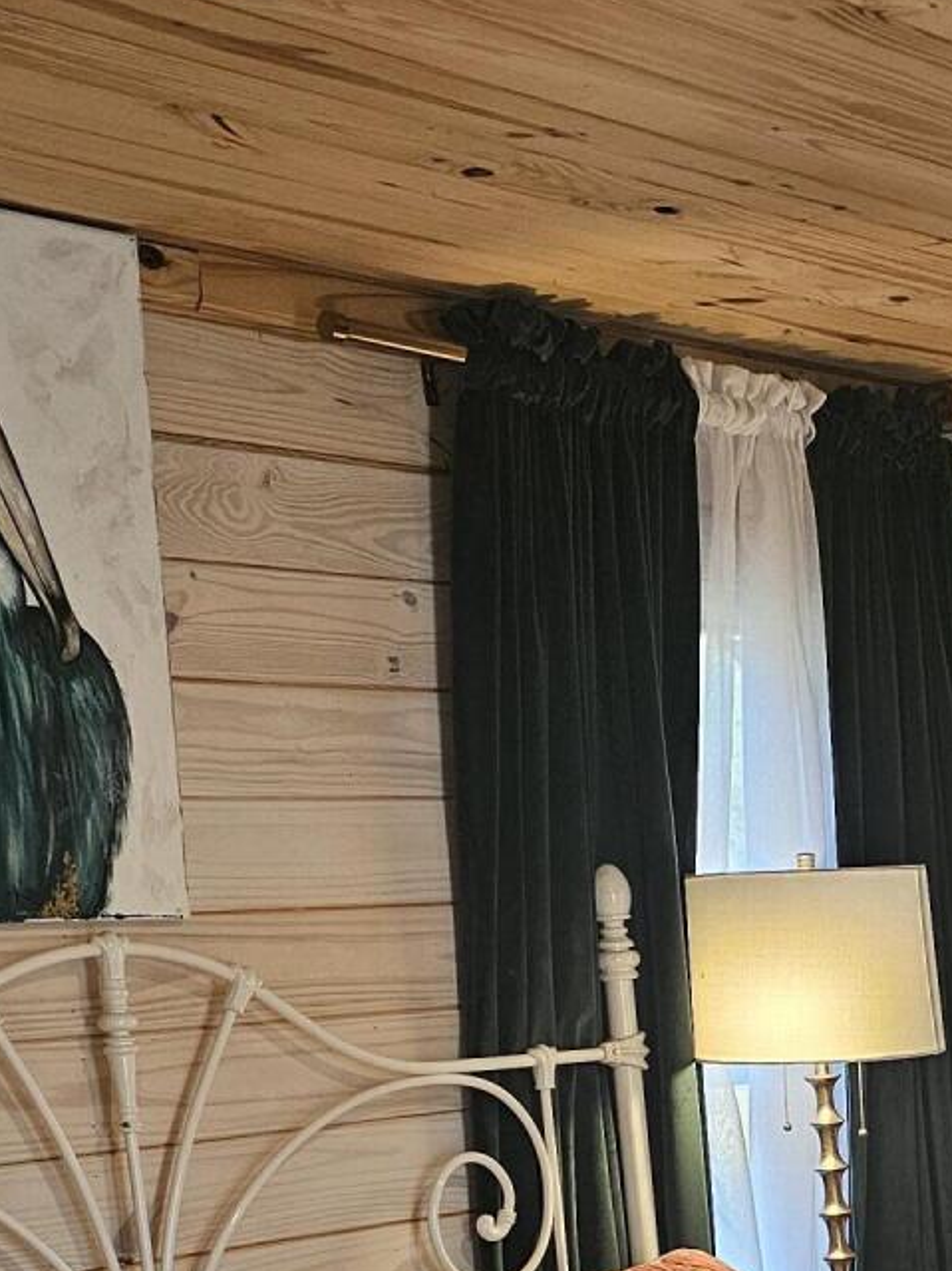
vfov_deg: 25.3
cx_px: 1069
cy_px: 1361
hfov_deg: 19.5
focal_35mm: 72
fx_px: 2641
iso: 250
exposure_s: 1/120
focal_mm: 6.3
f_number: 1.7
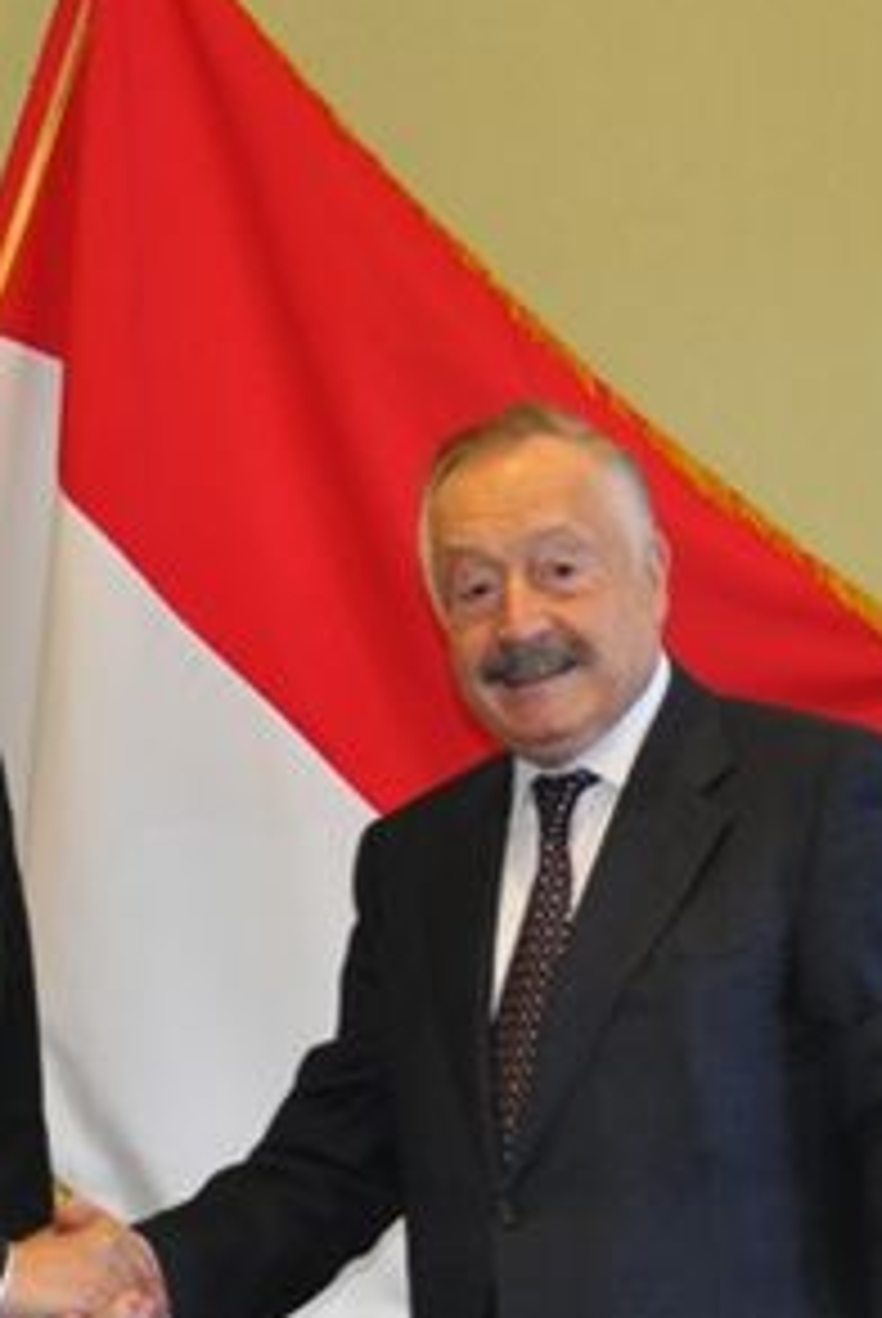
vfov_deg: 18.2
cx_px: 322
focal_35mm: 112
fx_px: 4106
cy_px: 936
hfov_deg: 12.3
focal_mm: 28
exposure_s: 1/60
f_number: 4.5
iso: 800
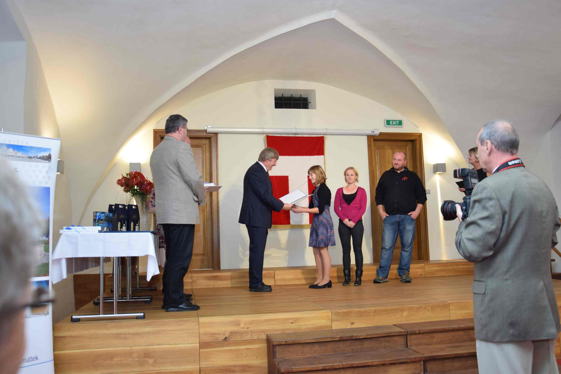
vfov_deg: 40.5
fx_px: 507
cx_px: 281
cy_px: 185
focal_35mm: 33
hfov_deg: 57.9
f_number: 3.8
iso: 400
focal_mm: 21
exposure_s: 1/20
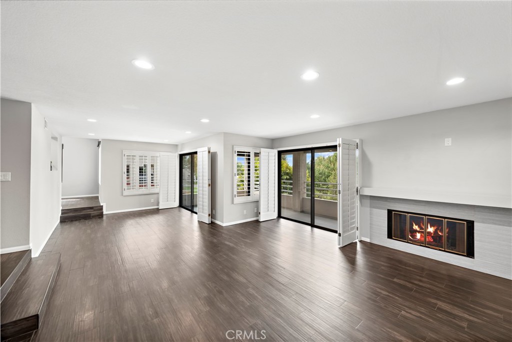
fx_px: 199
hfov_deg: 104.2
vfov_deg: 81.2
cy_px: 171
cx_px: 256
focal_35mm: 14
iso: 125
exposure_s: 1/60
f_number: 7.1
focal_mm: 14
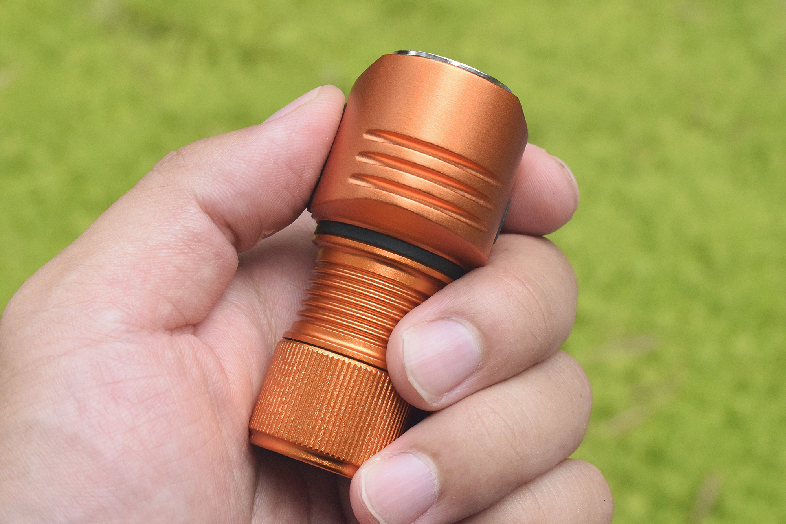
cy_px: 262
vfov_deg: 16.6
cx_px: 393
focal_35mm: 82
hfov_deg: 24.6
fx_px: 1801
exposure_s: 1/500
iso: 3200
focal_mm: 55
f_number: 11
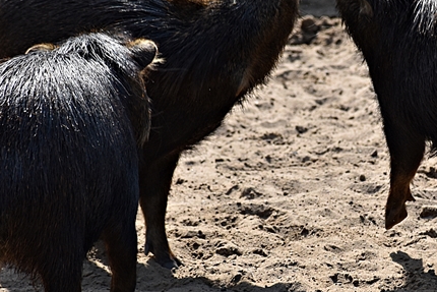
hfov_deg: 4.1
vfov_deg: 2.8
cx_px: 325
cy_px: 139
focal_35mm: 500
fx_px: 6071
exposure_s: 1/500
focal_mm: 140
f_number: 5.6
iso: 320
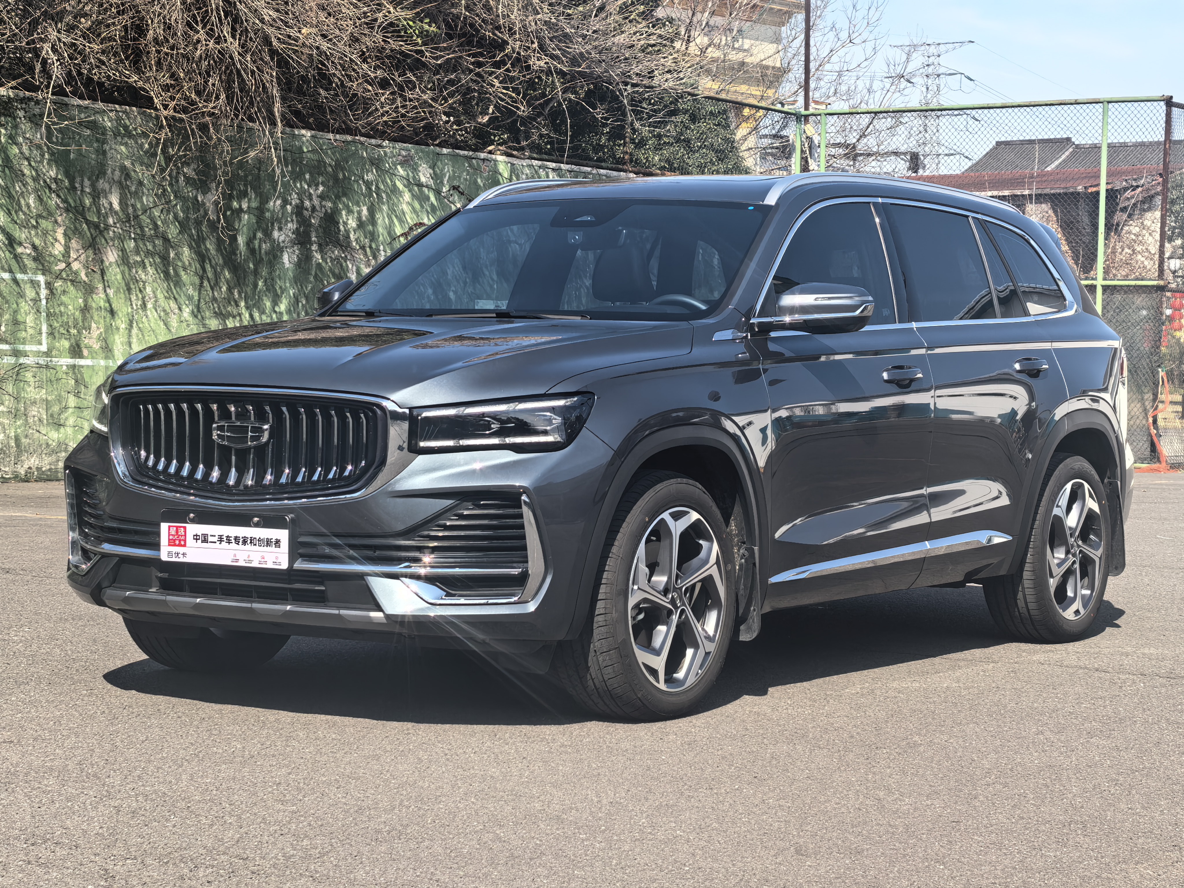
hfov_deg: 25.7
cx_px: 592
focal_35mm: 76
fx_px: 2599
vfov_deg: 19.4
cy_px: 444
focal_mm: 6.98
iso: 64
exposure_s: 1/4000
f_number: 2
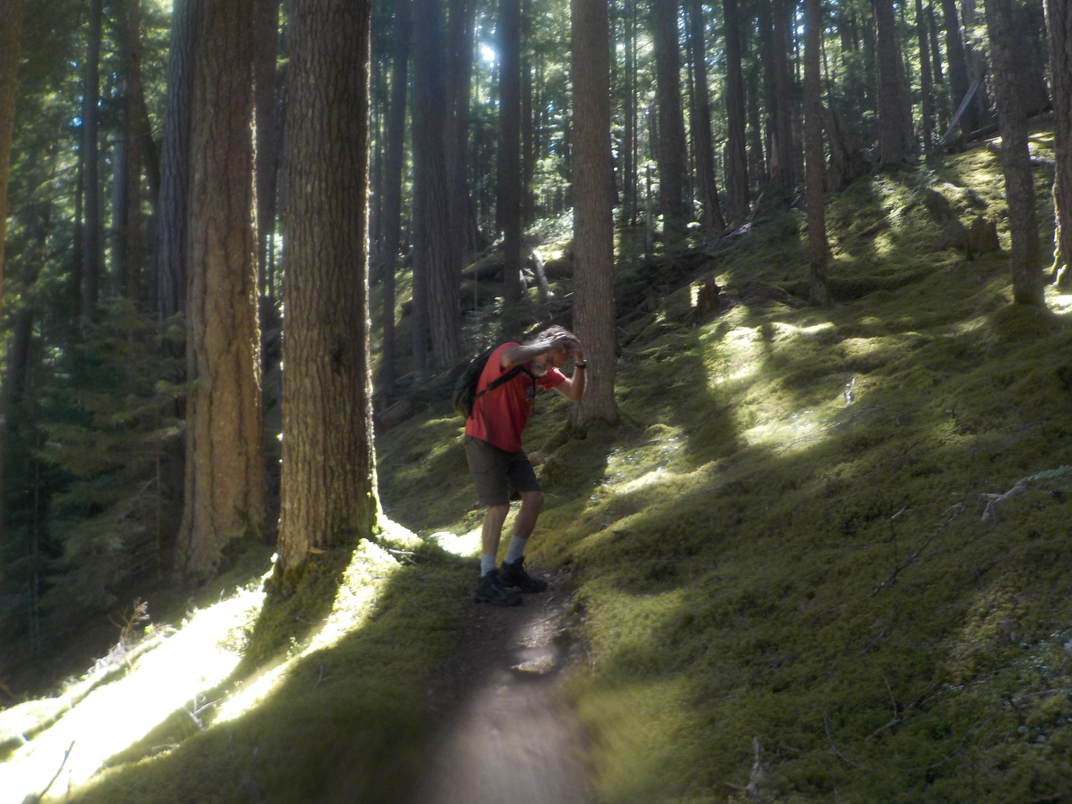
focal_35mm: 30
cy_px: 402
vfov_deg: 46.8
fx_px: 929
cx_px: 536
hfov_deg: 60.0
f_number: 3.3
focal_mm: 4.1
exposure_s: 1/50
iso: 125
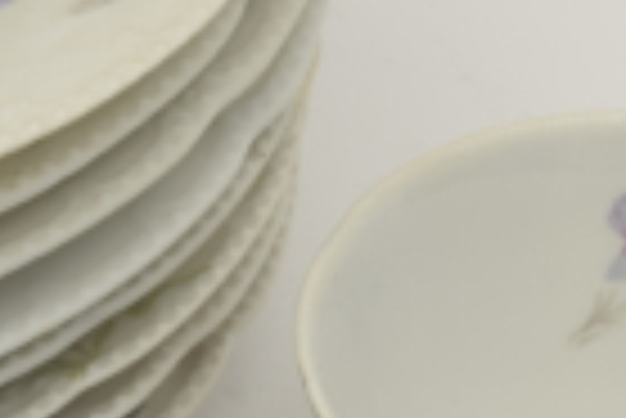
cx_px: -477
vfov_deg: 3.6
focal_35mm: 379
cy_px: -164
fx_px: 6602
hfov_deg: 5.4
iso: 100
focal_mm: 55
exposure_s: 1/125
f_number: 11
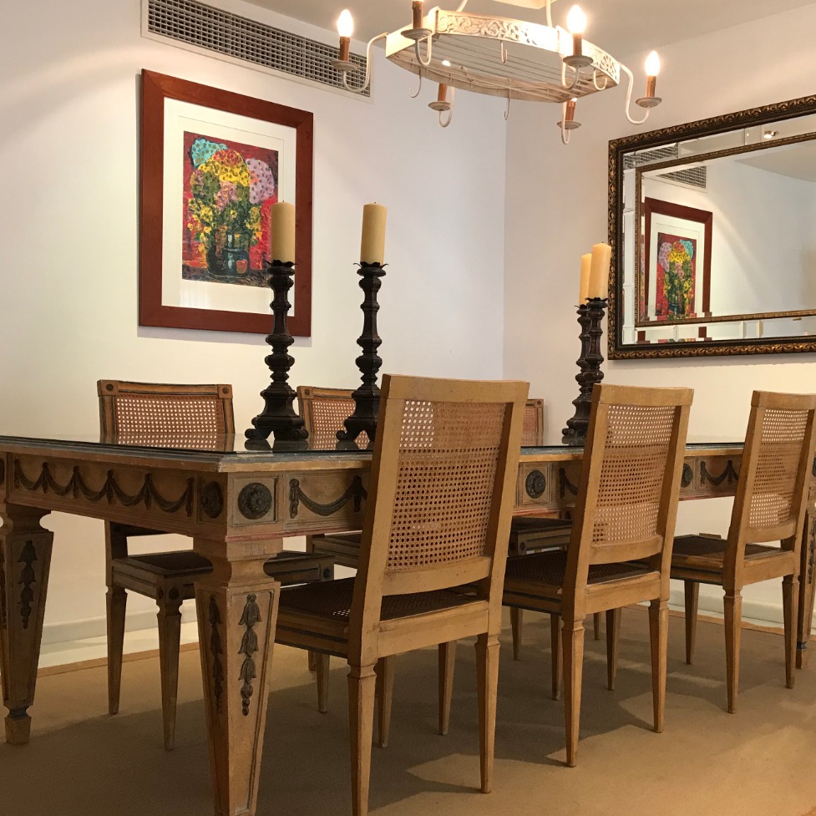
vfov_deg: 43.8
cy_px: 426
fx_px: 1013
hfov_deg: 43.3
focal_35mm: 38
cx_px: 541
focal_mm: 3.99
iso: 40
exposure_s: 1/20
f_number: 1.8
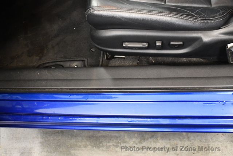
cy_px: 78
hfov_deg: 53.1
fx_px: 233
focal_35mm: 36
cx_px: 116
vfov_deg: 36.9
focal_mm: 18
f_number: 3.5
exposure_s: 1/60
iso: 4000
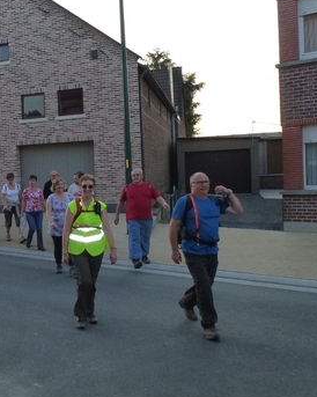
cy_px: 192
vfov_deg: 44.8
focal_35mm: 41
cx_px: -27
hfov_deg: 32.4
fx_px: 481
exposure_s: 1/250
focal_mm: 4.3
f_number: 3.3
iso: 160
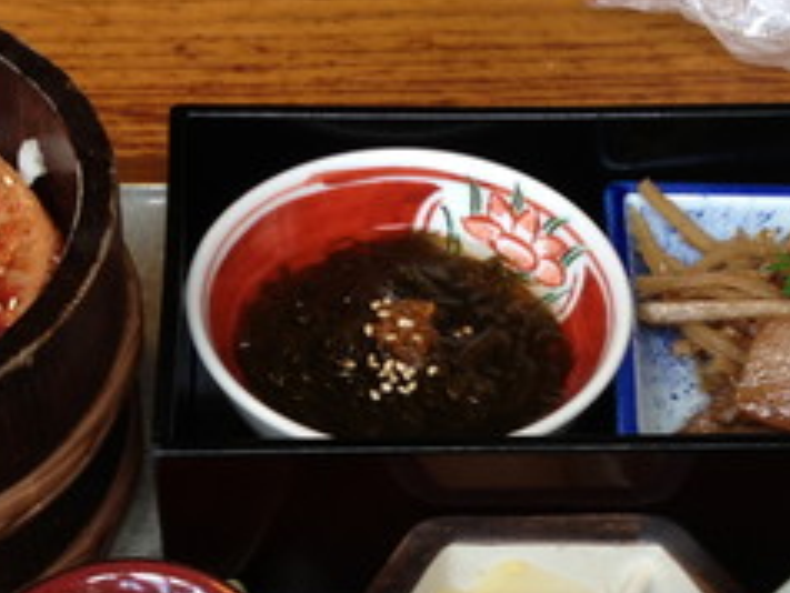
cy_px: 633
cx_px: 330
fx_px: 2032
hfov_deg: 22.0
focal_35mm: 89
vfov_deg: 16.2
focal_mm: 4.13
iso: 50
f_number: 2.4
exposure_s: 1/30
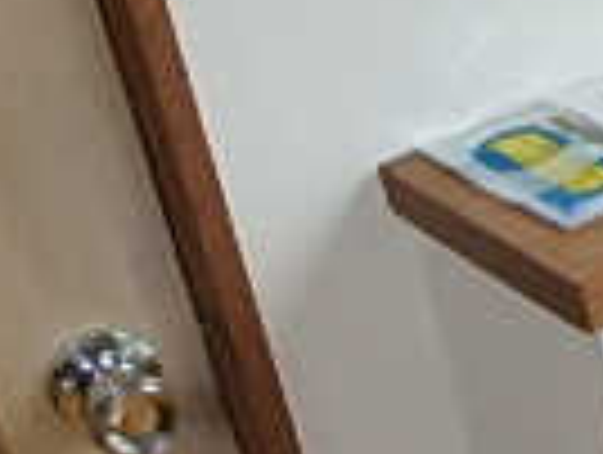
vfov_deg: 14.6
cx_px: 1062
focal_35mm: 100
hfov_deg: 16.6
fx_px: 1745
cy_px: 467
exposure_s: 1/60
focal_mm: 3.7
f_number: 3.5
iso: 125
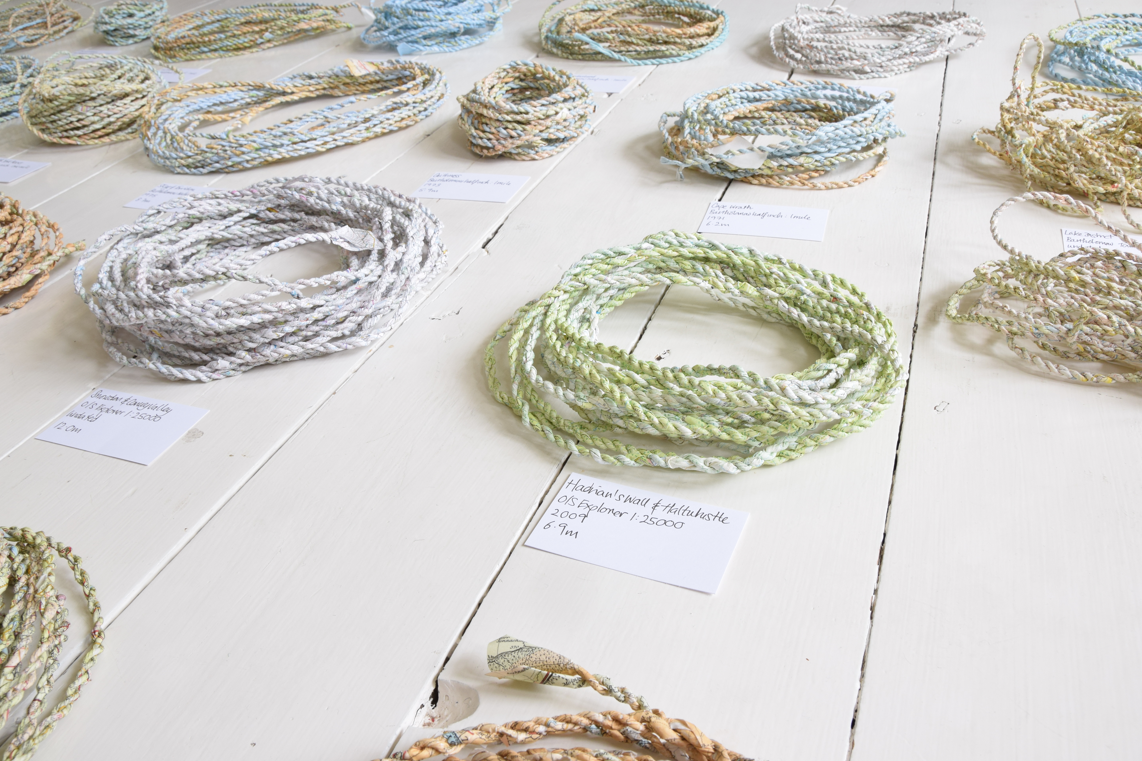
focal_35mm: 28
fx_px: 888
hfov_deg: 65.5
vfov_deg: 46.4
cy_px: 383
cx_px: 574
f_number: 14
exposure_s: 1/15
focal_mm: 18
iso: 400
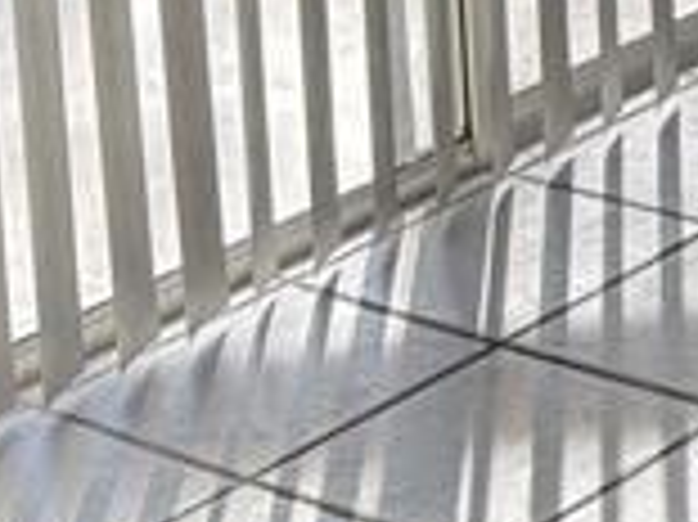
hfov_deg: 11.4
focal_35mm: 159
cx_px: 1301
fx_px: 3204
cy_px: -850
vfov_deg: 8.3
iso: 100
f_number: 1.78
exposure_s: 1/325
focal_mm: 6.76
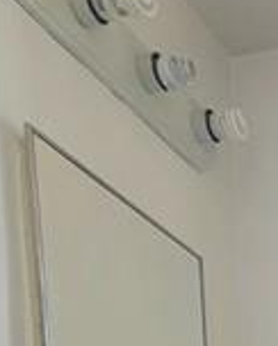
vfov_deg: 18.5
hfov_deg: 19.1
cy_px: 699
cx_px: 479
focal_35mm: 64
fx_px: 657
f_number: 2.2
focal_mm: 2.2
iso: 200
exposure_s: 1/60.2
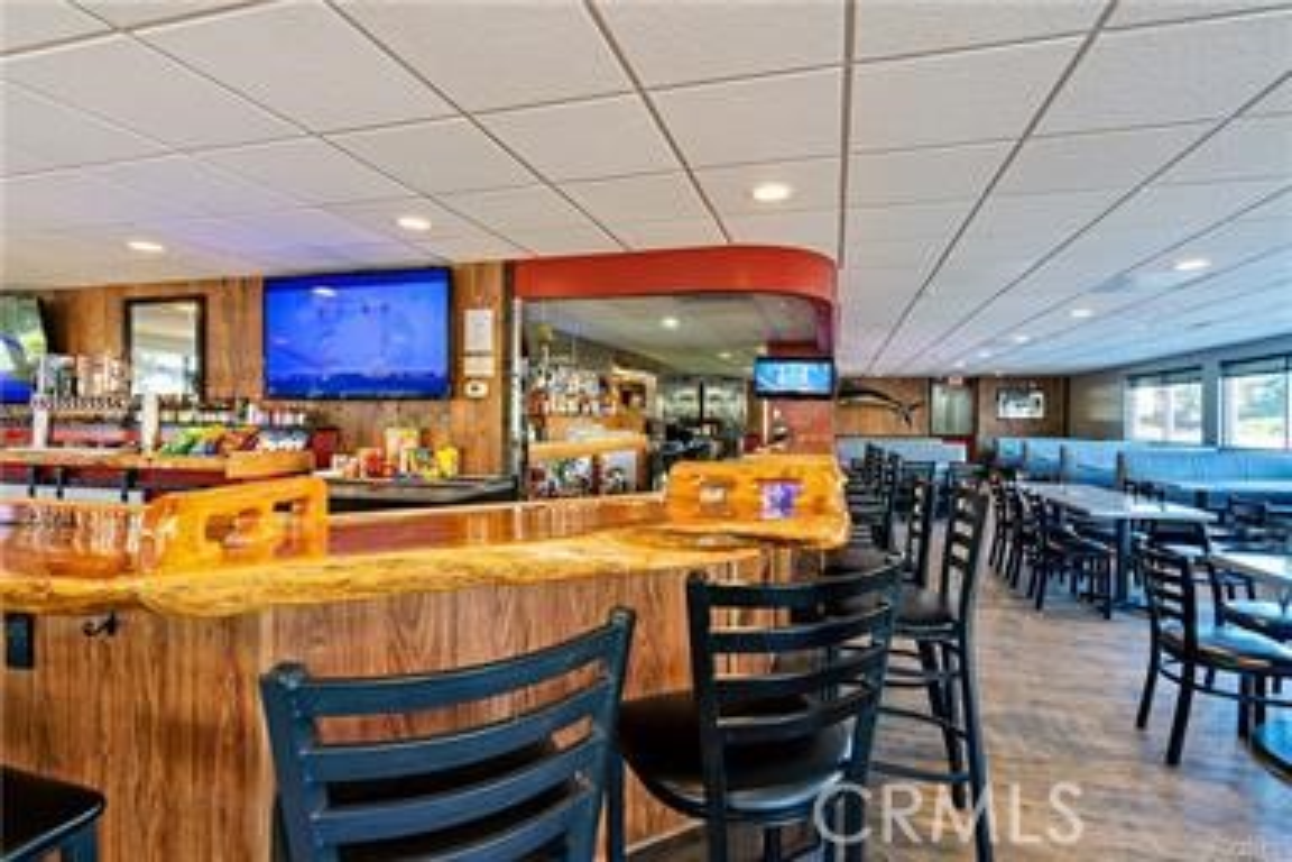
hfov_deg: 96.7
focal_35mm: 16
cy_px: 431
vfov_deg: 73.7
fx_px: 574
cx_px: 646
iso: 100
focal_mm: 16
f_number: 7.1
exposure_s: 1/15
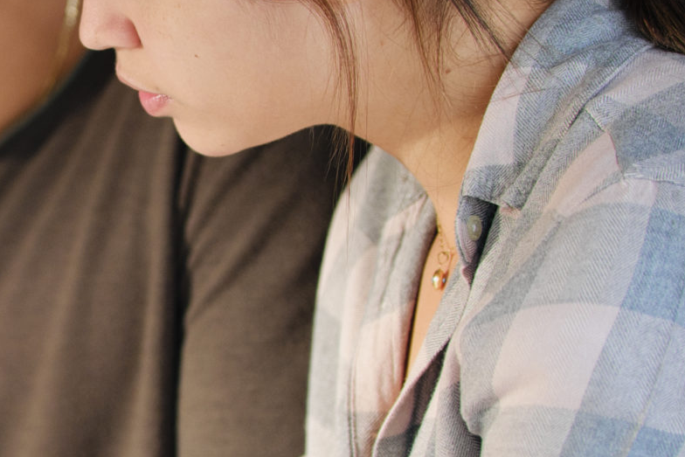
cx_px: -92
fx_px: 8392
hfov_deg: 4.7
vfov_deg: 3.1
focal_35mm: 441
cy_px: 288
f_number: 1.8
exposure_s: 1/80
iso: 400
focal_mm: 90
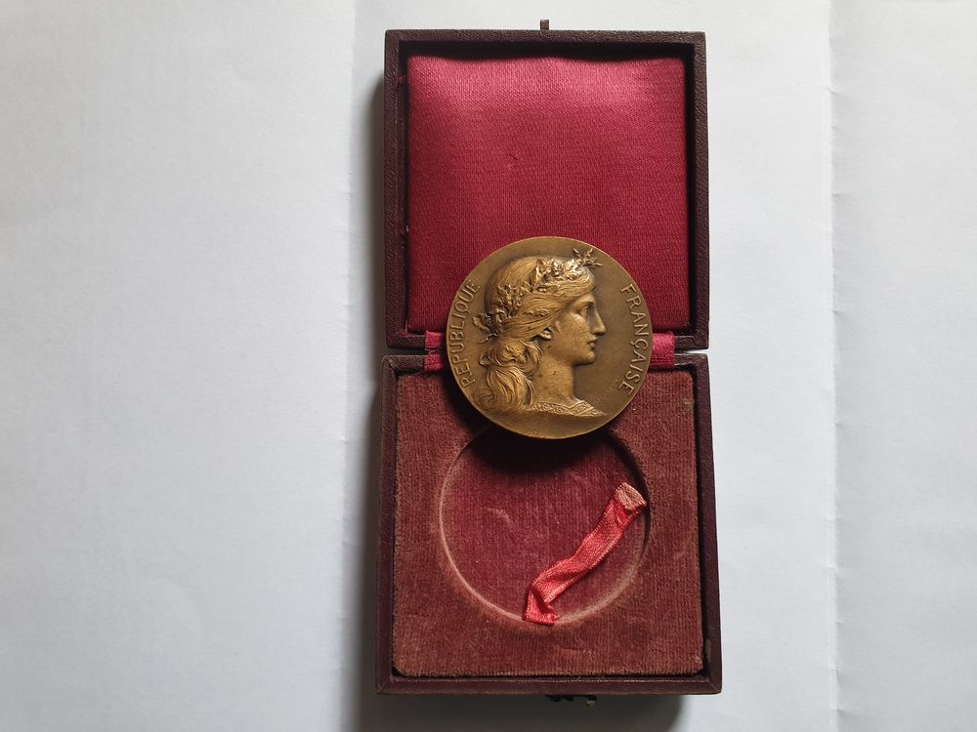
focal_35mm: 26
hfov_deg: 67.3
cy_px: 366
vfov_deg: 53.1
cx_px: 488
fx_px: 734
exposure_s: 1/50
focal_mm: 4.3
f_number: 2.4
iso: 250
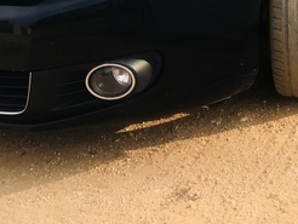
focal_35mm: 91
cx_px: 334
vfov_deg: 15.0
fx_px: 784
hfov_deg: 20.4
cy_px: -120
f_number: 1.8
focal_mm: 3.99
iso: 20
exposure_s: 1/997
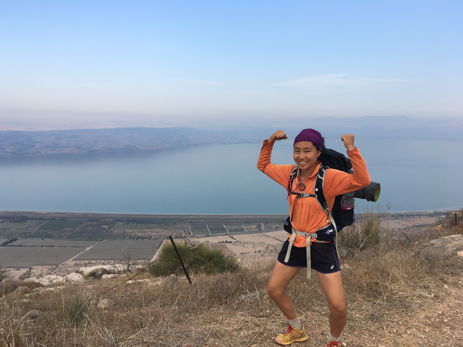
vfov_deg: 46.8
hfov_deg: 60.0
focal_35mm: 30
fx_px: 401
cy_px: 176
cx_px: 225
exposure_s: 1/490
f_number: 2.2
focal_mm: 4.15
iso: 25
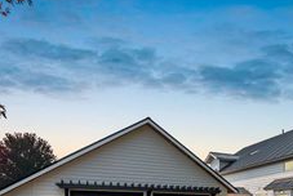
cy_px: 196
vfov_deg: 36.1
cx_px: 239
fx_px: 269
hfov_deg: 53.0
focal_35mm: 33
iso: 100
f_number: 8
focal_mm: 15
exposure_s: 1/320
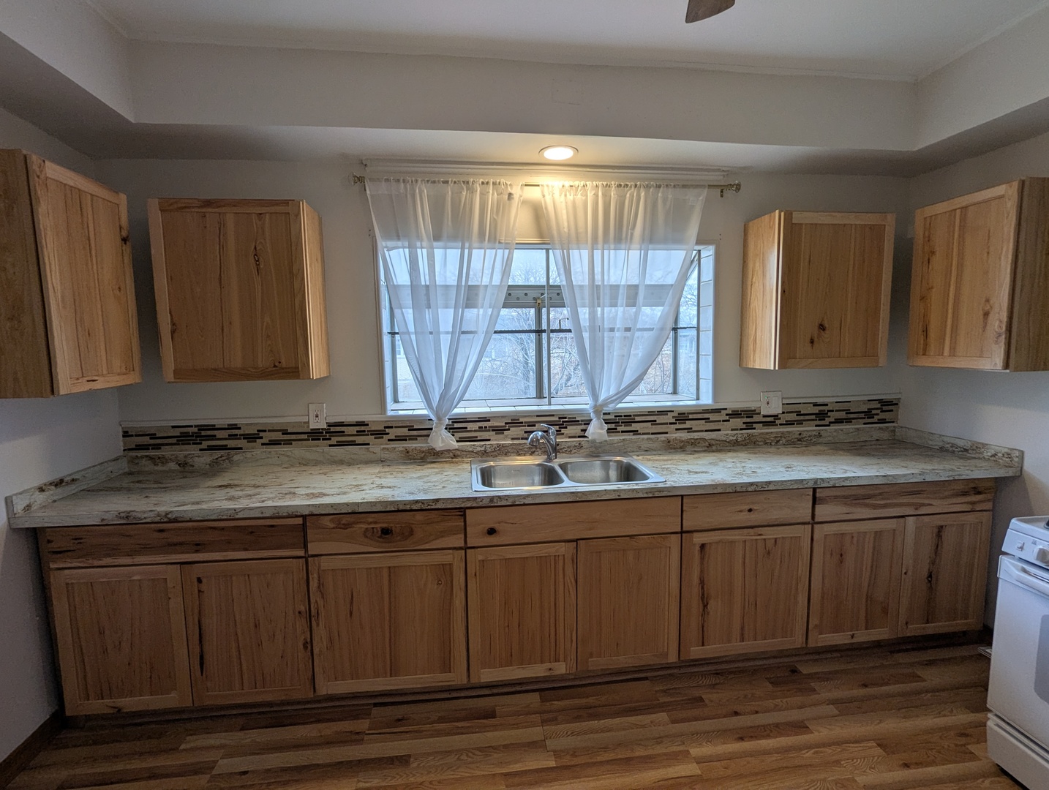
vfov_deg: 78.3
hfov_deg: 94.4
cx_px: 524
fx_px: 486
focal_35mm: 16
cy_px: 395
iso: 78
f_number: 2.2
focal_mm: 2.35
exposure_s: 1/120
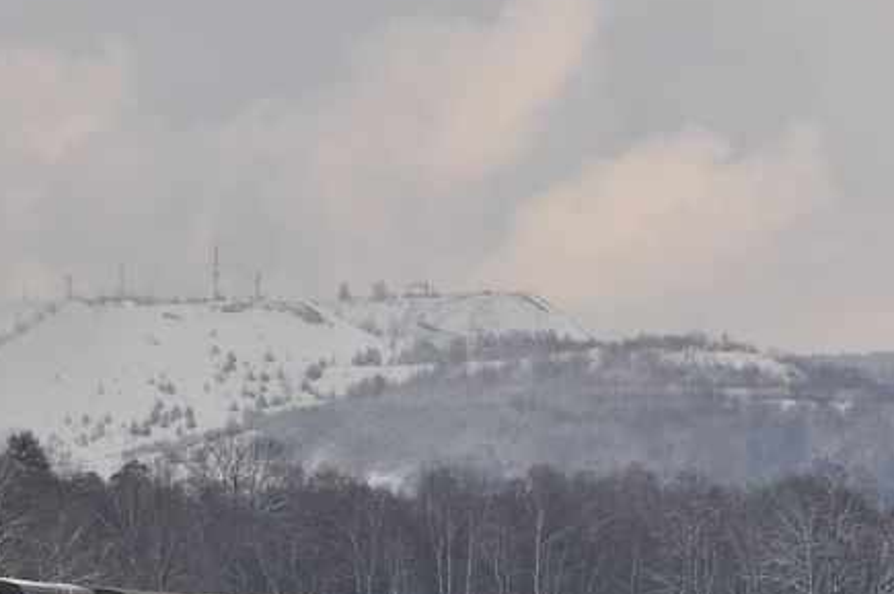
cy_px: 436
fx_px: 10691
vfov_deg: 3.2
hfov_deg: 4.8
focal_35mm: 431
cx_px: 154
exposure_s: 1/400
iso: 200
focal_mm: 122
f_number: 9
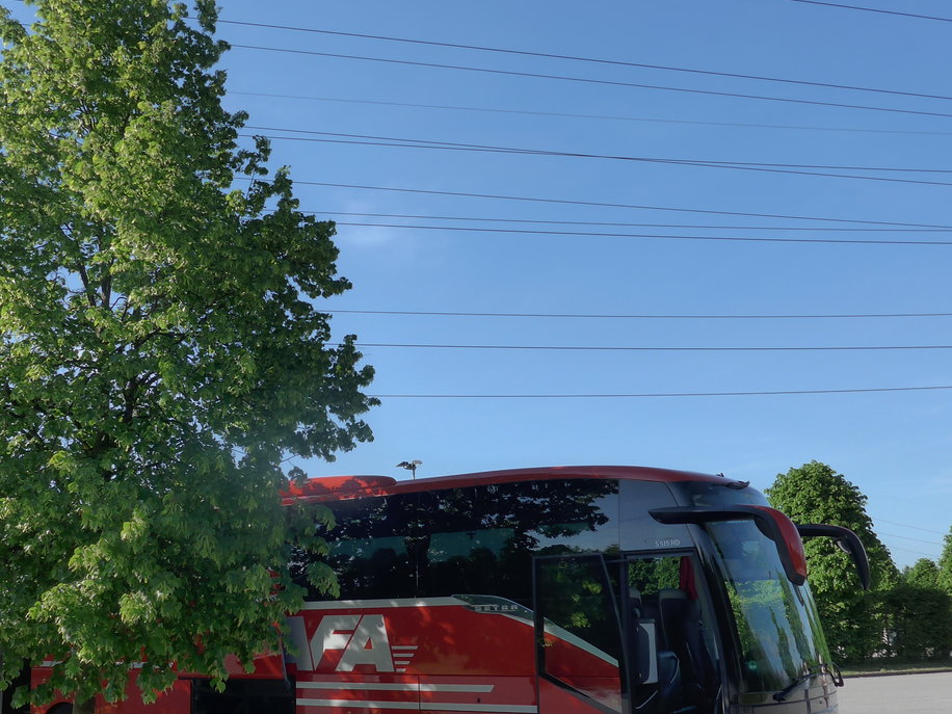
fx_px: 1045
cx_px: 374
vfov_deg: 37.6
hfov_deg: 48.6
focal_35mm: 38
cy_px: 430
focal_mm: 6
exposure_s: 1/800
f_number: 4
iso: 160
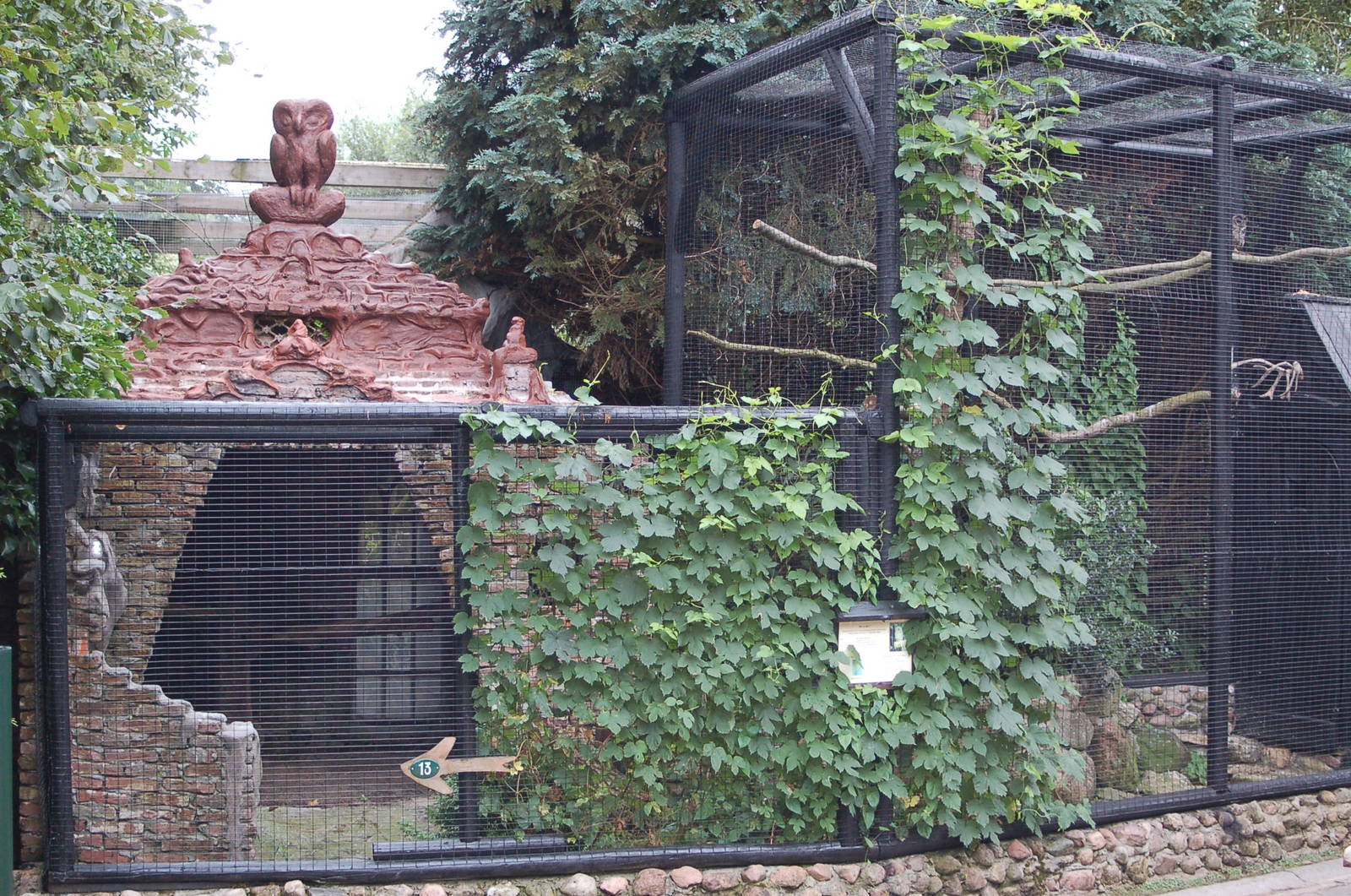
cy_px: 448
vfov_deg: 25.7
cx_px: 676
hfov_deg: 37.9
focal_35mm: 52
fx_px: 1967
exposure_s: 1/500
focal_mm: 35
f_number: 4
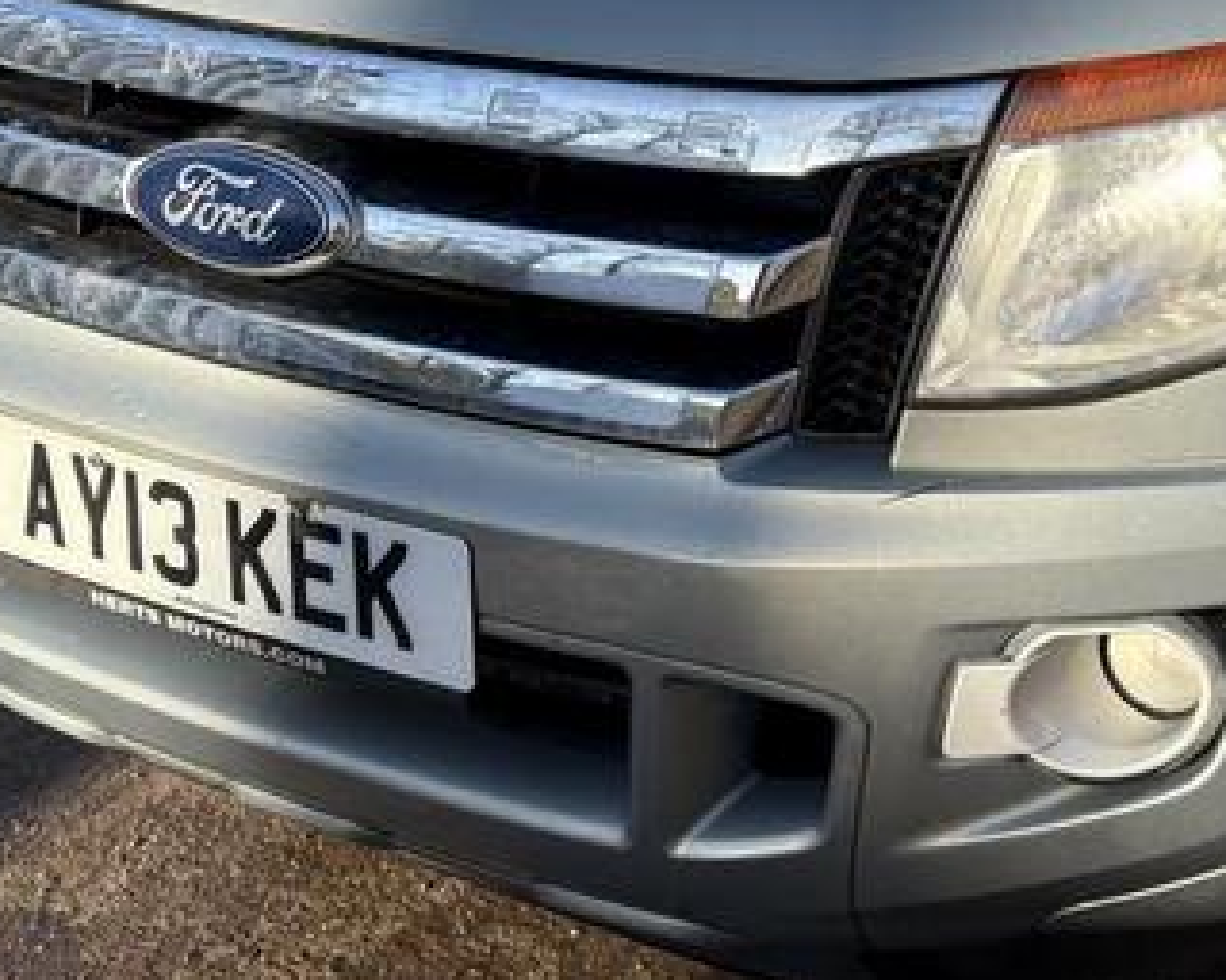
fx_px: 2576
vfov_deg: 20.9
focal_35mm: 71
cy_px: 19
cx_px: 1123
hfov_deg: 25.8
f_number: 1.6
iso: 50
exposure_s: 1/1337
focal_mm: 5.96
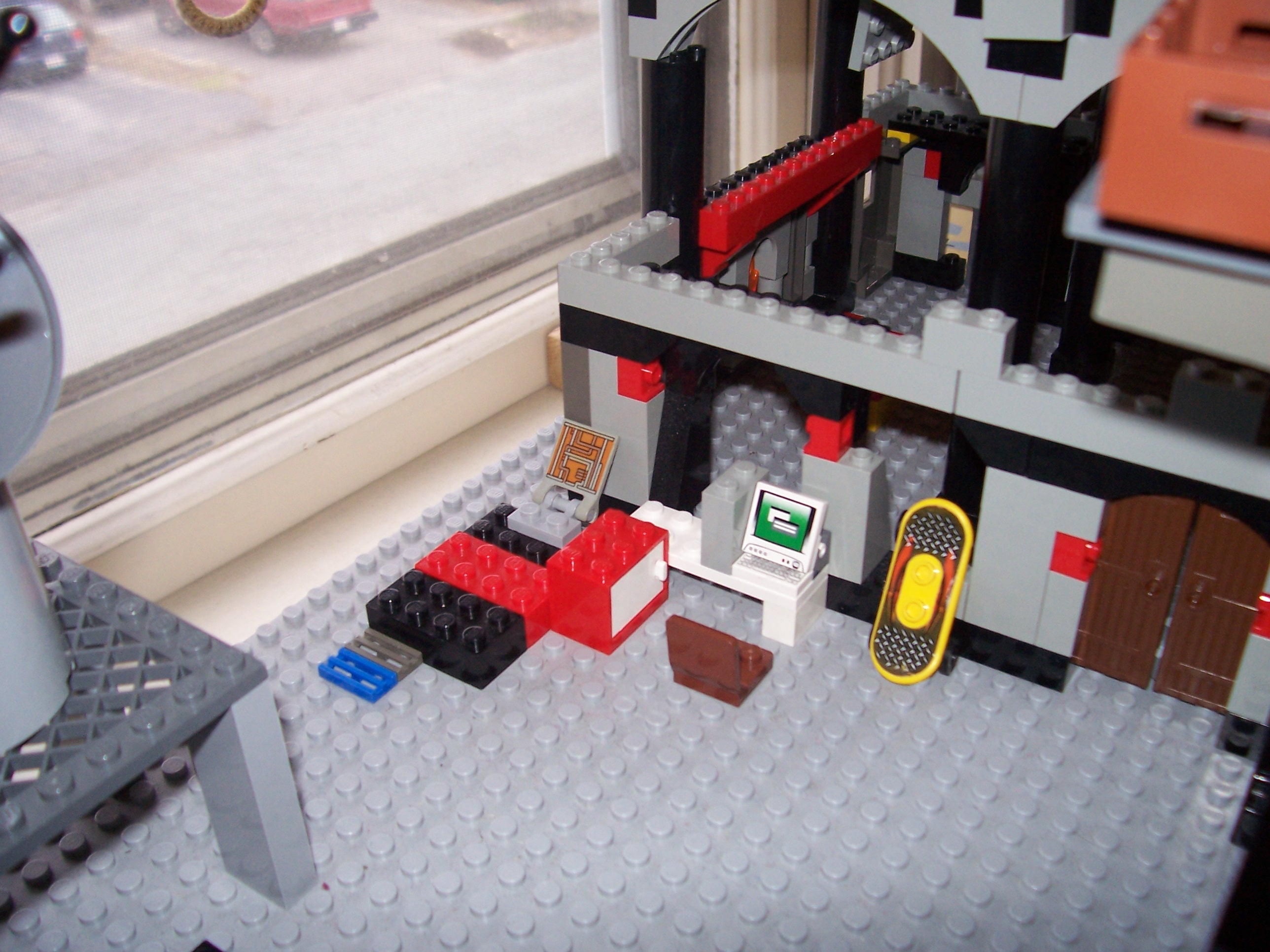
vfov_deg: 41.8
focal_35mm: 34
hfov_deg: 54.0
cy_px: 476
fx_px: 1247
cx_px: 635
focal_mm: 5.6
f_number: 2.7
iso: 125
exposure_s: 1/60
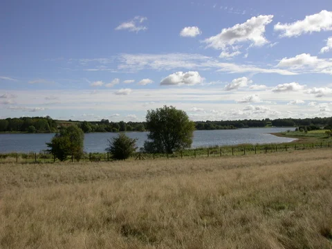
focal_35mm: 38
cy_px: 124
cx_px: 166
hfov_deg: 49.0
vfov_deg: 37.7
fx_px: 364
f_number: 7.5
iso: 100
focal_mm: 7.85
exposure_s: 1/644
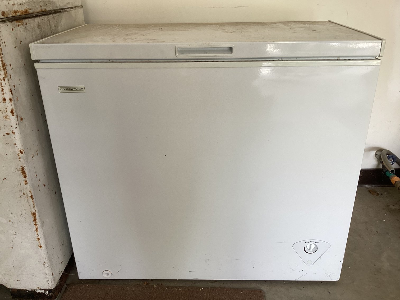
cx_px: 200
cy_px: 150
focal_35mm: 31
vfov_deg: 45.4
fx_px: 358
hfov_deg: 58.3
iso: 64
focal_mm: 3.3
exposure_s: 1/60
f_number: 2.4
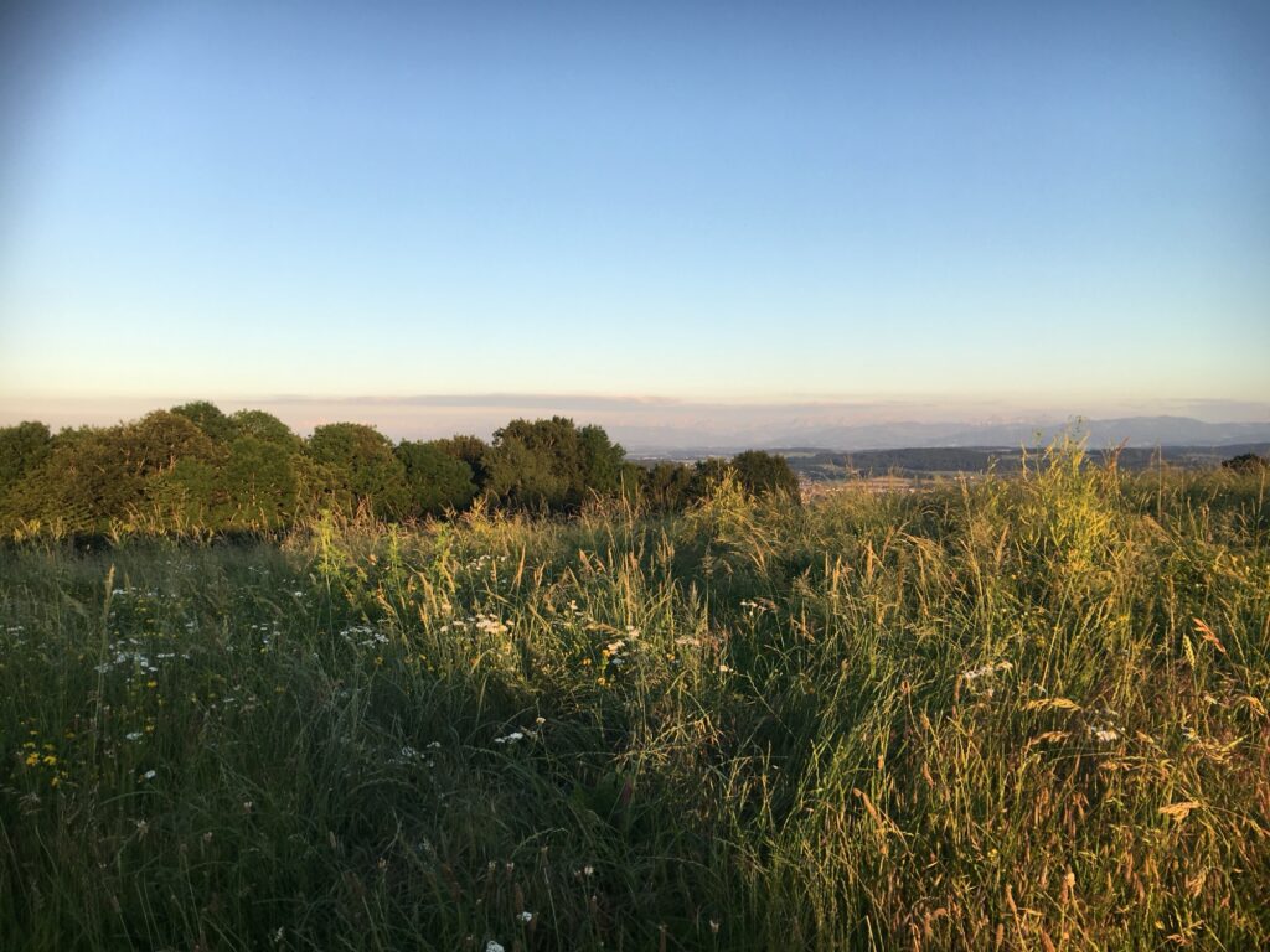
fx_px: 1064
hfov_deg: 61.7
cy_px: 476
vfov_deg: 48.2
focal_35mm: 29
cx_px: 635
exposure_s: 1/390
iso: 25
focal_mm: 4.15
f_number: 2.2
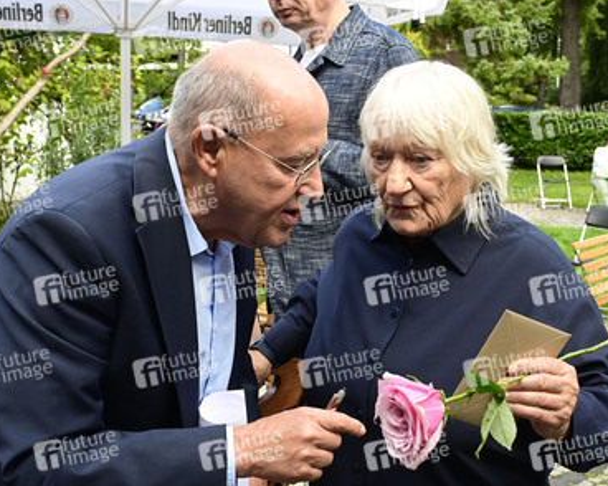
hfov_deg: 40.2
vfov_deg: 32.7
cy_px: 245
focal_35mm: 46
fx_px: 827
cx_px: 363
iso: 3200
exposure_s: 1/640
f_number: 10
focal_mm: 40
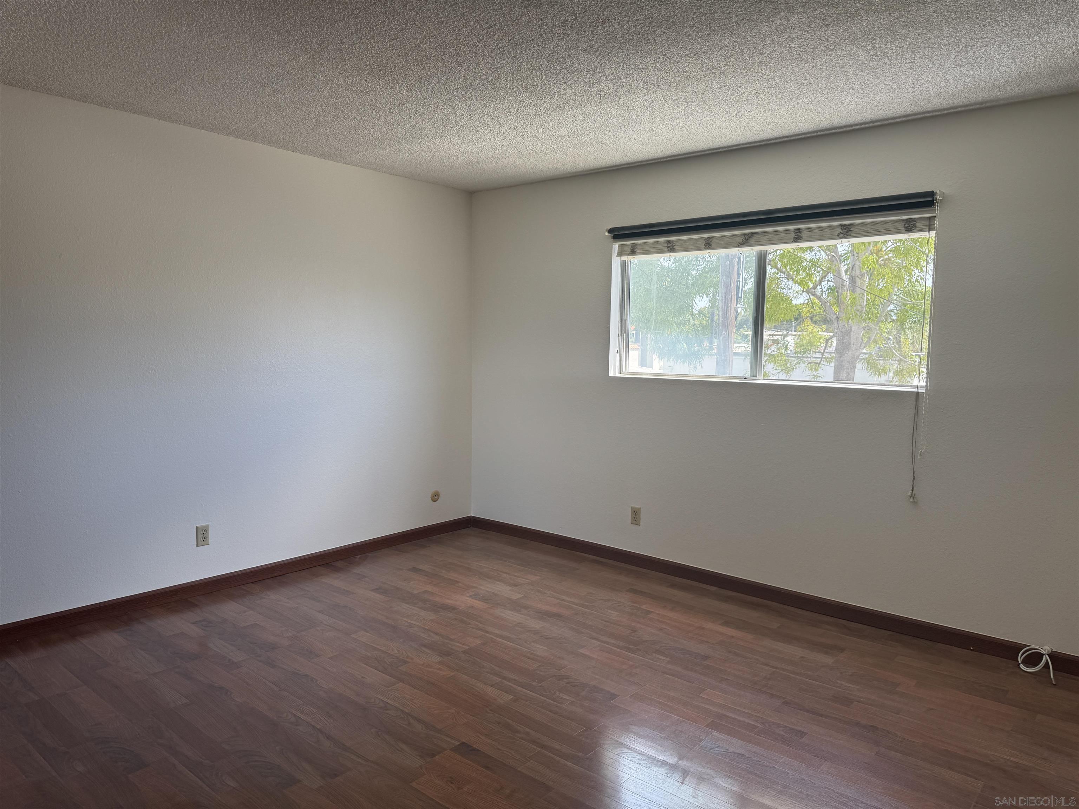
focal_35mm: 24
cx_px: 540
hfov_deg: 71.6
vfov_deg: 56.8
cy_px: 404
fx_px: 748
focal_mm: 6.76
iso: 80
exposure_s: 1/269
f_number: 1.78
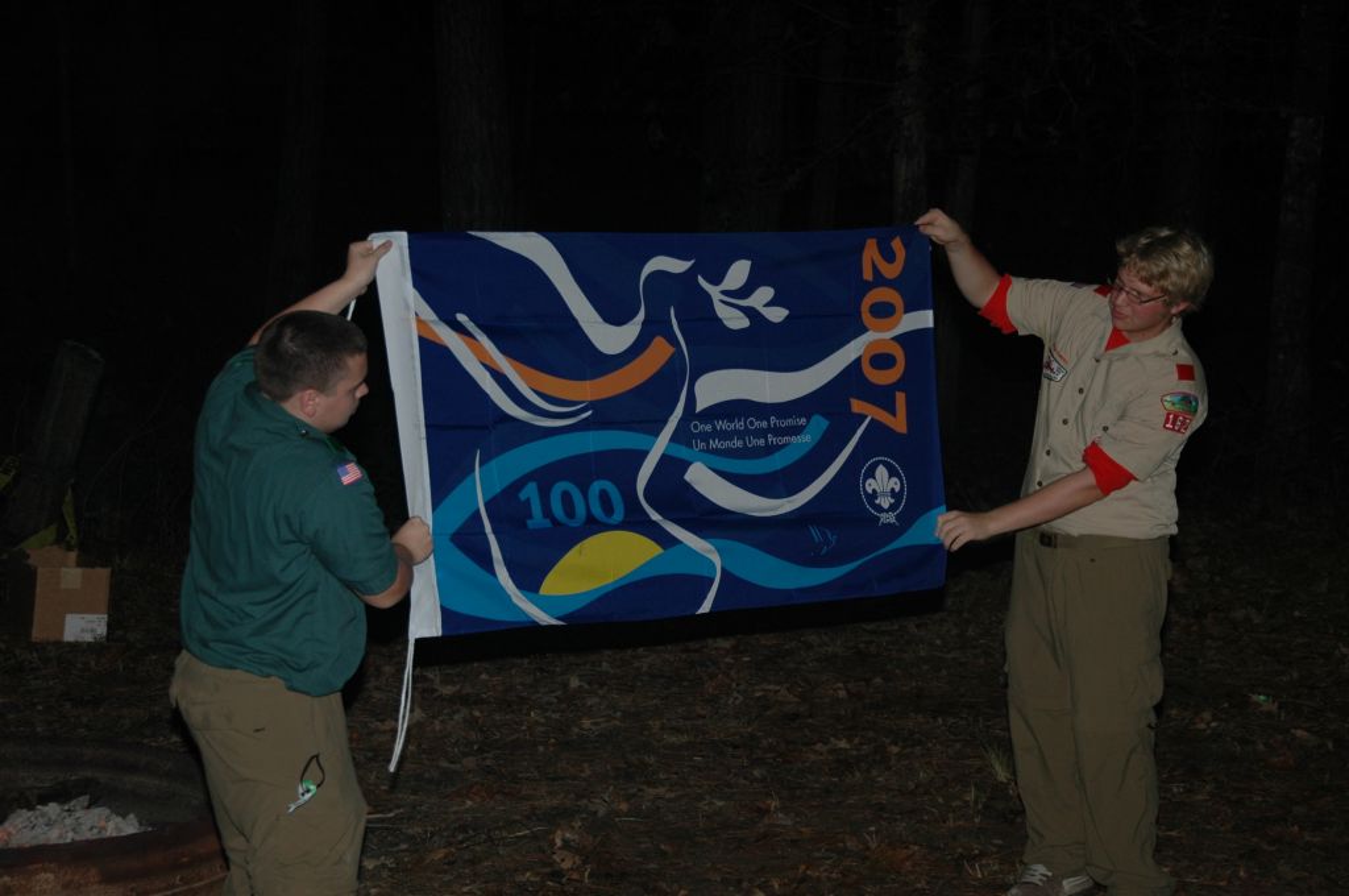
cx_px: 674
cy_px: 448
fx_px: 3144
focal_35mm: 84
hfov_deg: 24.2
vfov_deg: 16.2
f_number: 5
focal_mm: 56
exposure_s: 1/60
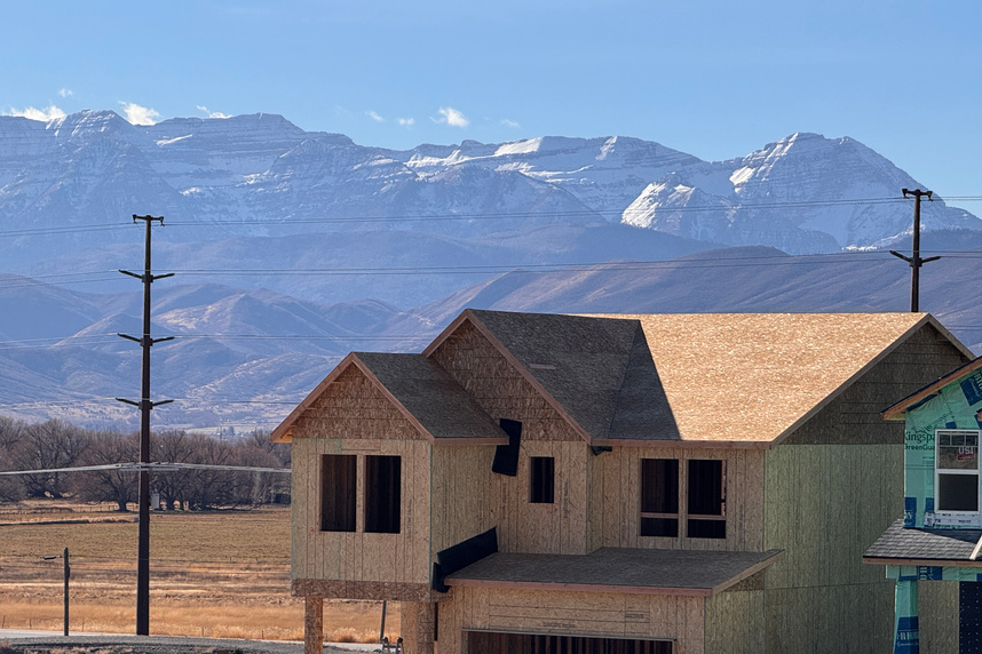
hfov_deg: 13.8
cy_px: 420
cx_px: 443
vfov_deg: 9.2
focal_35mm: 149
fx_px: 4064
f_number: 2.8
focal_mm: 15.66
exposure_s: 1/2083
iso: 50
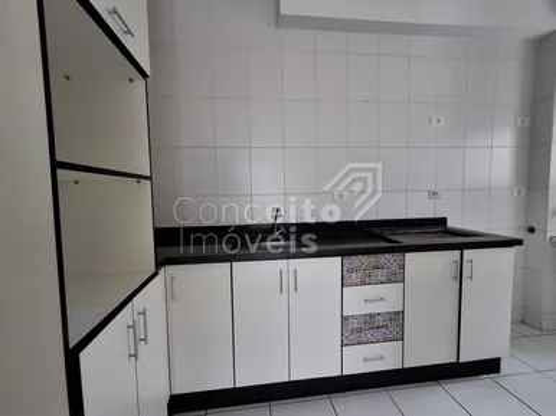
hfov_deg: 94.5
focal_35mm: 16
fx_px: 257
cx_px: 278
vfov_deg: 78.0
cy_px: 208
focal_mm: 1.64
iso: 40
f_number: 2.2
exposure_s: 1/50
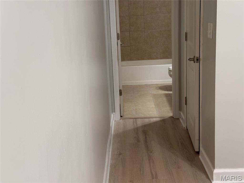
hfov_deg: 39.7
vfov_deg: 30.3
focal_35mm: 48
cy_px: 92
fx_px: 338
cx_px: 122
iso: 250
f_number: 1.78
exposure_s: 1/60
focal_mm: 6.76
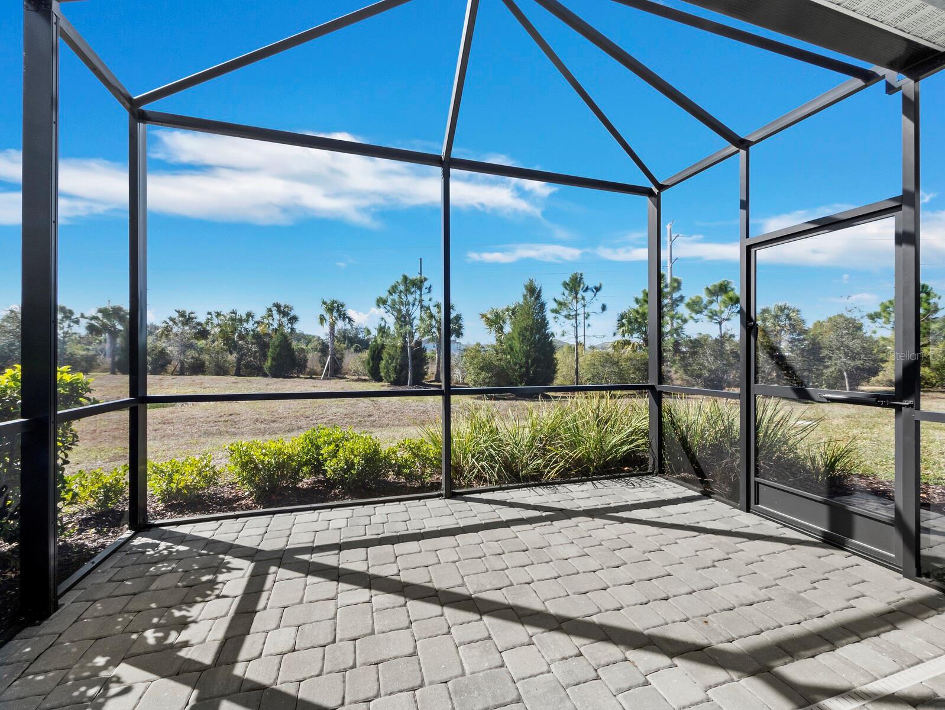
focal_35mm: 14
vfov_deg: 85.7
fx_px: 382
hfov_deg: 102.0
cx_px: 472
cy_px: 355
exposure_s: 1/80
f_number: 13
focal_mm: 7
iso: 320
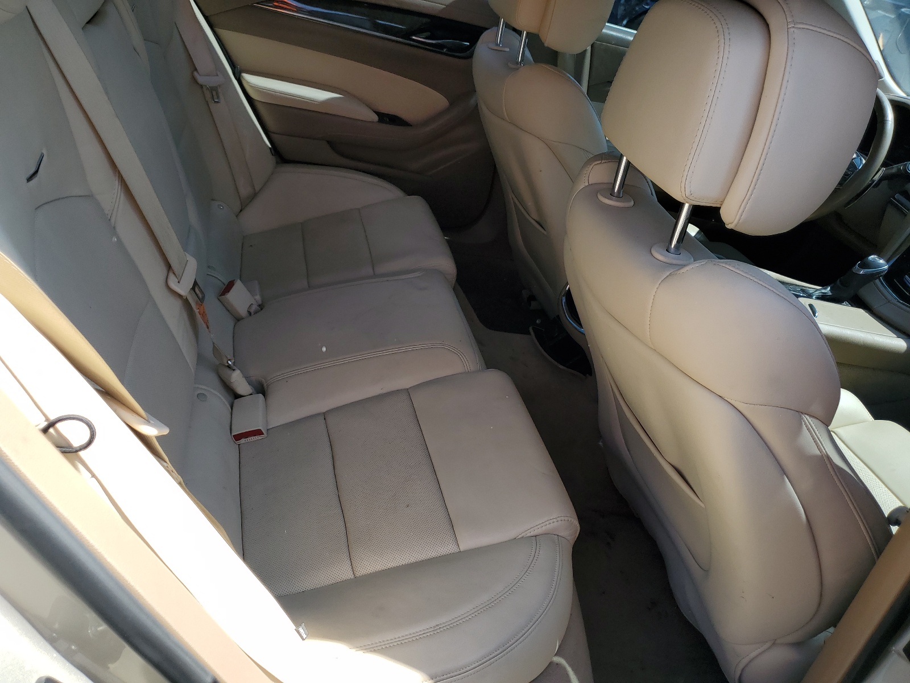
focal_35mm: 26
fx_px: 683
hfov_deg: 67.3
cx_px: 455
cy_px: 342
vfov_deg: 53.1
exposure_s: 1/909
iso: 50
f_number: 1.5
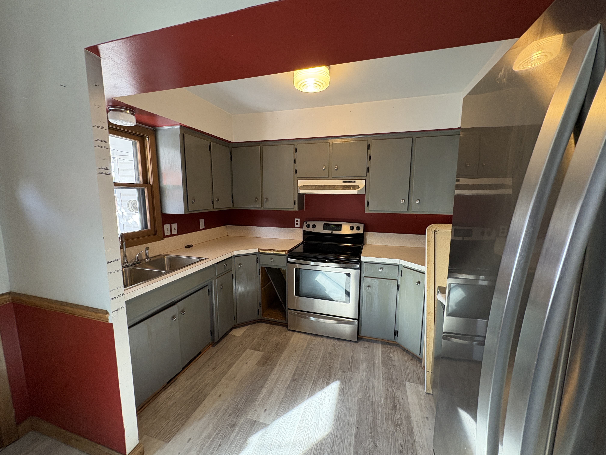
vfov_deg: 85.7
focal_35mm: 14
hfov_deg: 102.1
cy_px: 228
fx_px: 245
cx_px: 303
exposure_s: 1/60
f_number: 2.2
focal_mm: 2.22
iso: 200
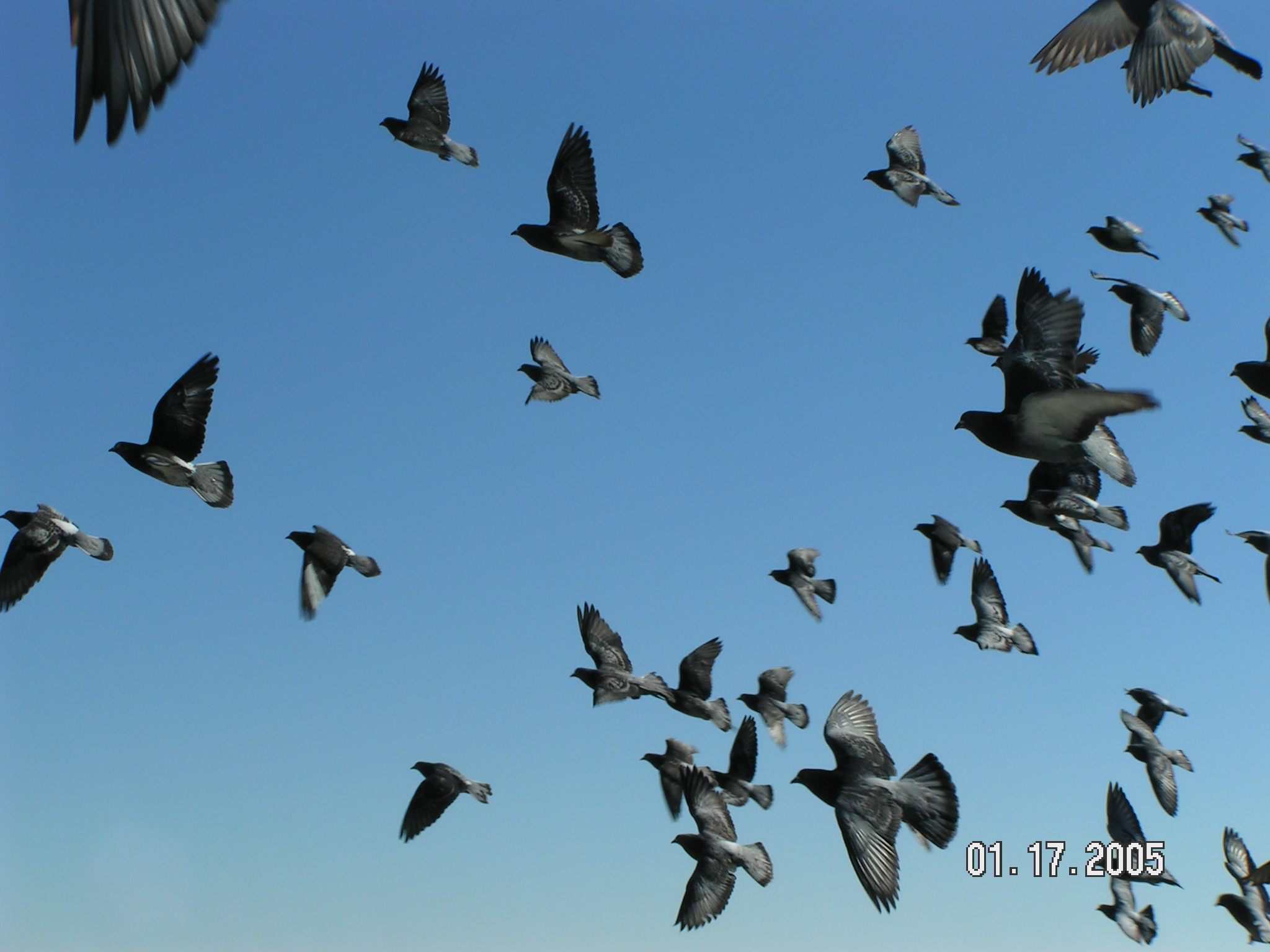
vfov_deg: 19.6
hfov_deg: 26.0
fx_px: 2752
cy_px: 476
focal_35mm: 75
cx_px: 635
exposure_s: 1/500
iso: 50
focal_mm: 11.5
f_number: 7.1
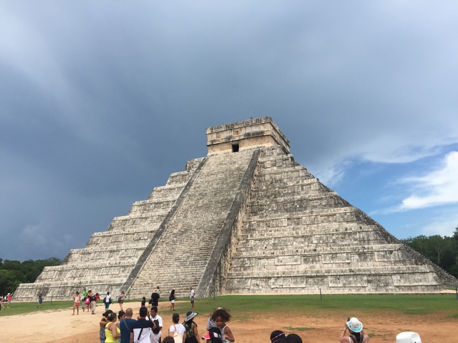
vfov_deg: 48.2
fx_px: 384
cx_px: 229
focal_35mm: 29
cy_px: 172
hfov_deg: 61.7
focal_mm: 4.15
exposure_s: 1/1721
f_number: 2.2
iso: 32
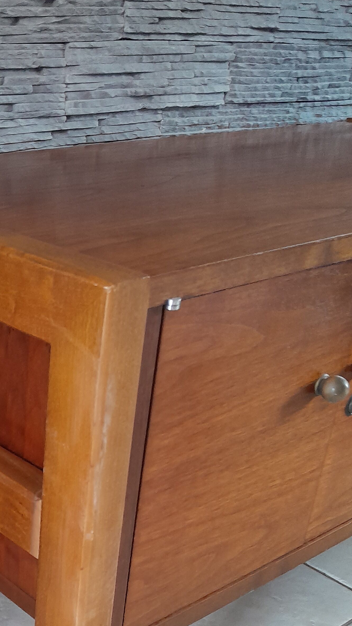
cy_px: 501
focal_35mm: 49
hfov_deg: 23.1
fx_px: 813
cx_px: -23
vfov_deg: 40.4
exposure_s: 1/30
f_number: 1.8
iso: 500
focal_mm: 3.98
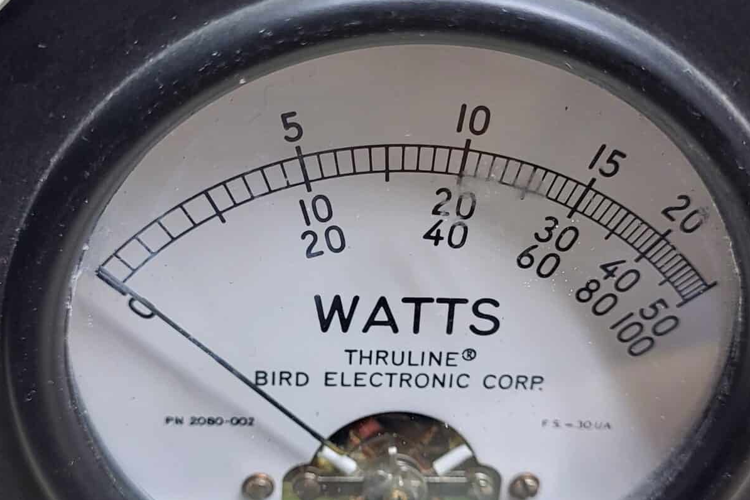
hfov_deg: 34.5
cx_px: 359
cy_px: 276
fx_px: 1208
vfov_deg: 23.4
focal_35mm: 58
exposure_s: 1/60
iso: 200
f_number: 1.8
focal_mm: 5.4
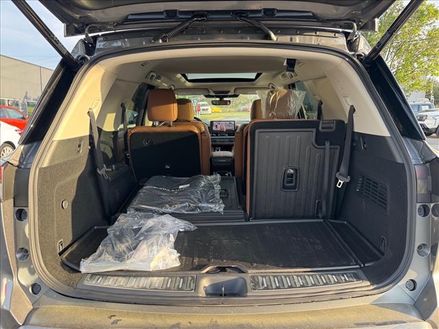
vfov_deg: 56.8
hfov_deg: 71.6
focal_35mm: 24
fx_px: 304
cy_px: 164
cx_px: 220
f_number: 1.78
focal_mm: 6.76
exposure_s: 1/181
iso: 64
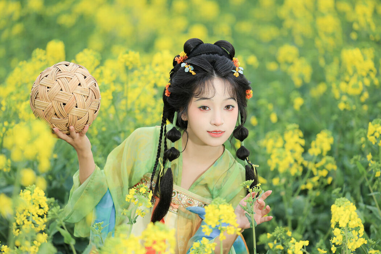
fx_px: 1619
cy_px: 127
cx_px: 190
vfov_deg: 9.0
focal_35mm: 153
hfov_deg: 13.4
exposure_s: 1/400
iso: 400
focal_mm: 153
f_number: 2.8
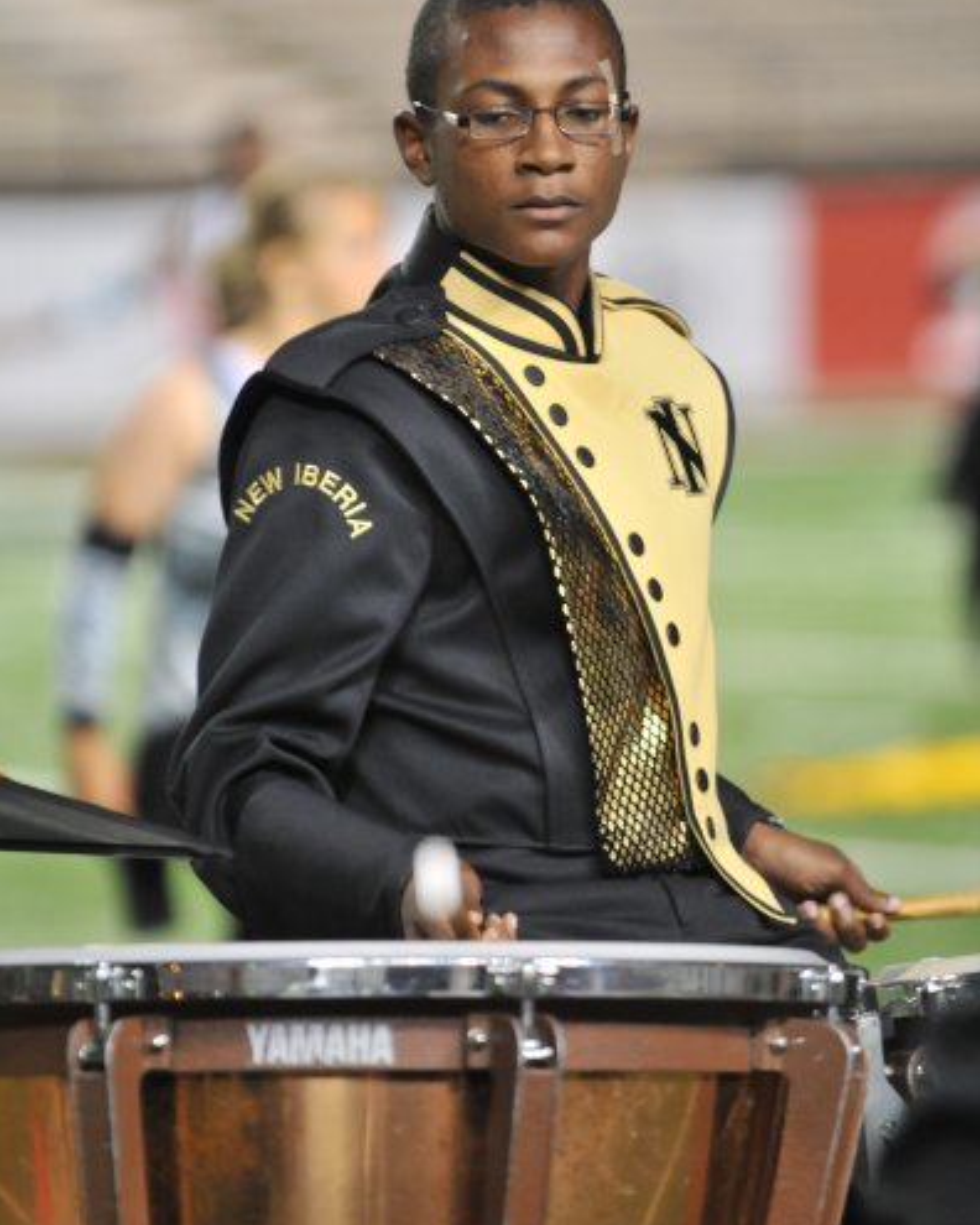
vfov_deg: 5.7
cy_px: 525
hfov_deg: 4.5
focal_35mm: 341
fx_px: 12363
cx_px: 489
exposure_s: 1/125
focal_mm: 200
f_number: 2.8
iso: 800
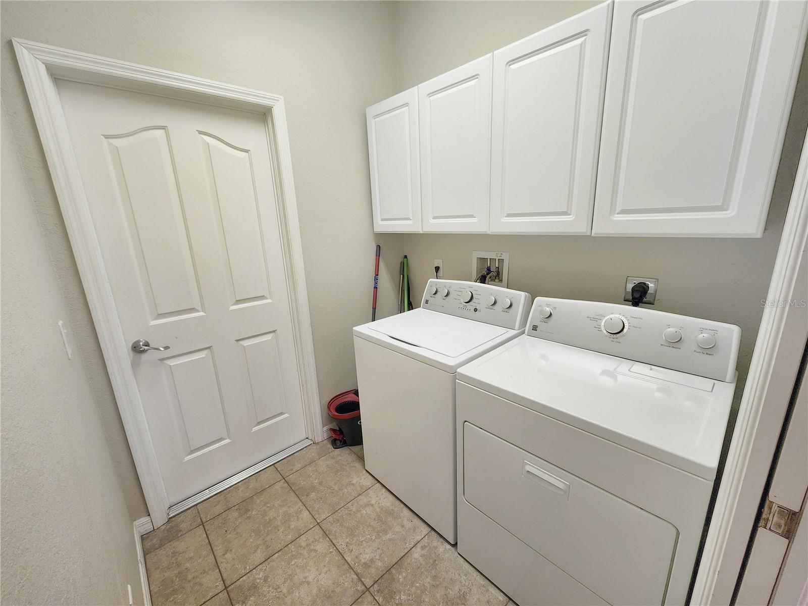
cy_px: 303
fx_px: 303
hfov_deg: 106.2
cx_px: 404
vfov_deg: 89.9
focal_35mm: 13
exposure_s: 1/60
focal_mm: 2.2
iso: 100
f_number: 2.2
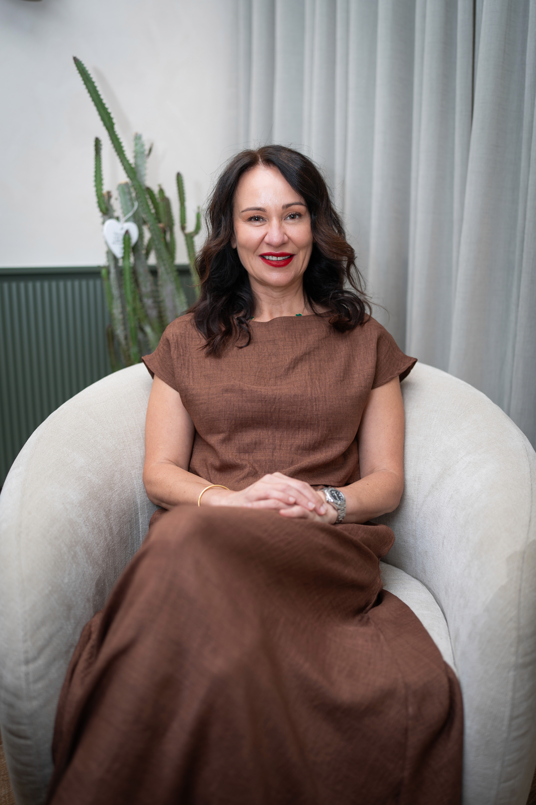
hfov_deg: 37.9
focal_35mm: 35
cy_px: 402
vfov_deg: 54.4
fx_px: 782
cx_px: 268
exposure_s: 1/160
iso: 100
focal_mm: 35
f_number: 1.4
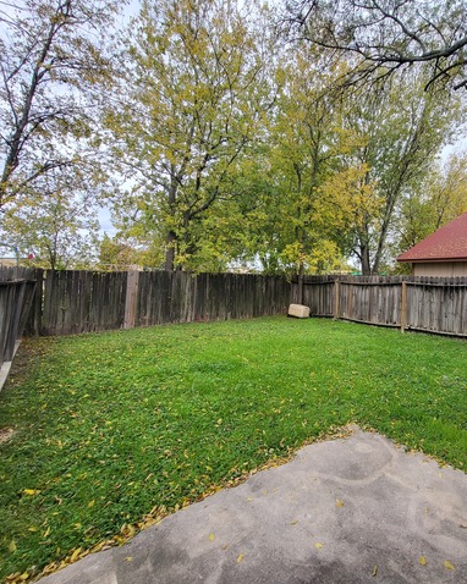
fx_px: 294
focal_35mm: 17
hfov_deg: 73.6
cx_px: 326
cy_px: 292
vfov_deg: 89.7
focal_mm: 1.74
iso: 32
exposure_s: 1/120
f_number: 2.2
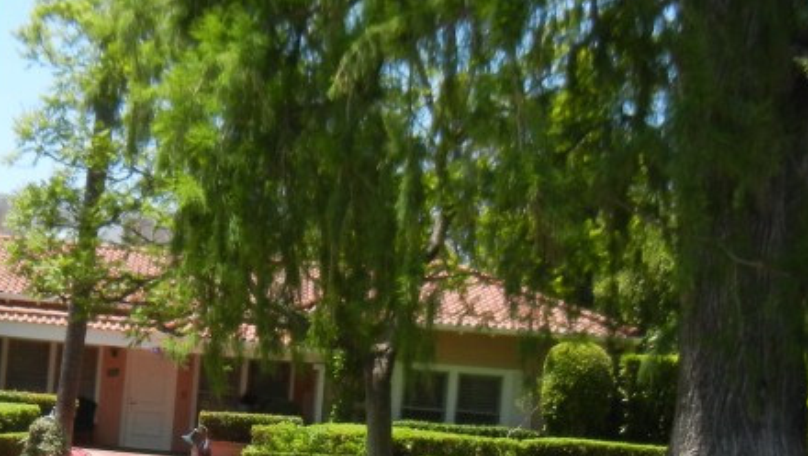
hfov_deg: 27.3
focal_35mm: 76
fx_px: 1629
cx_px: 154
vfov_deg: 15.8
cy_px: 353
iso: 160
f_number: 3.5
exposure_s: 1/779
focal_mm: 5.4
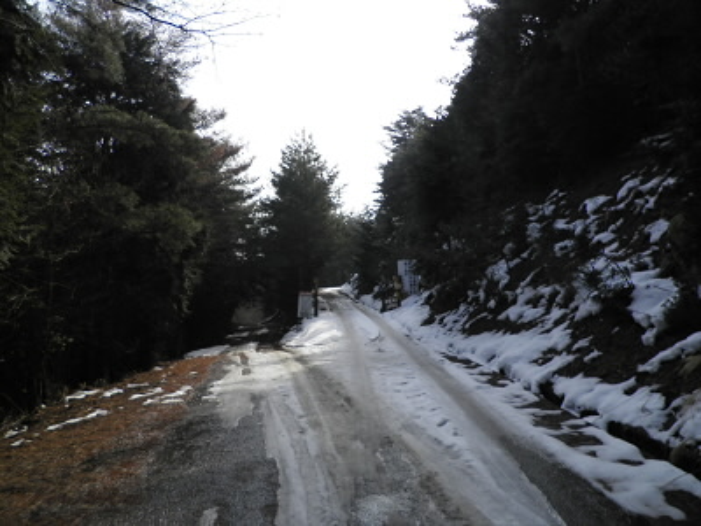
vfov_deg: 51.4
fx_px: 547
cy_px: 263
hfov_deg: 65.3
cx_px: 350
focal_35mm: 27
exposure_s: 1/100
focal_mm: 4.9
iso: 64
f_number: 8
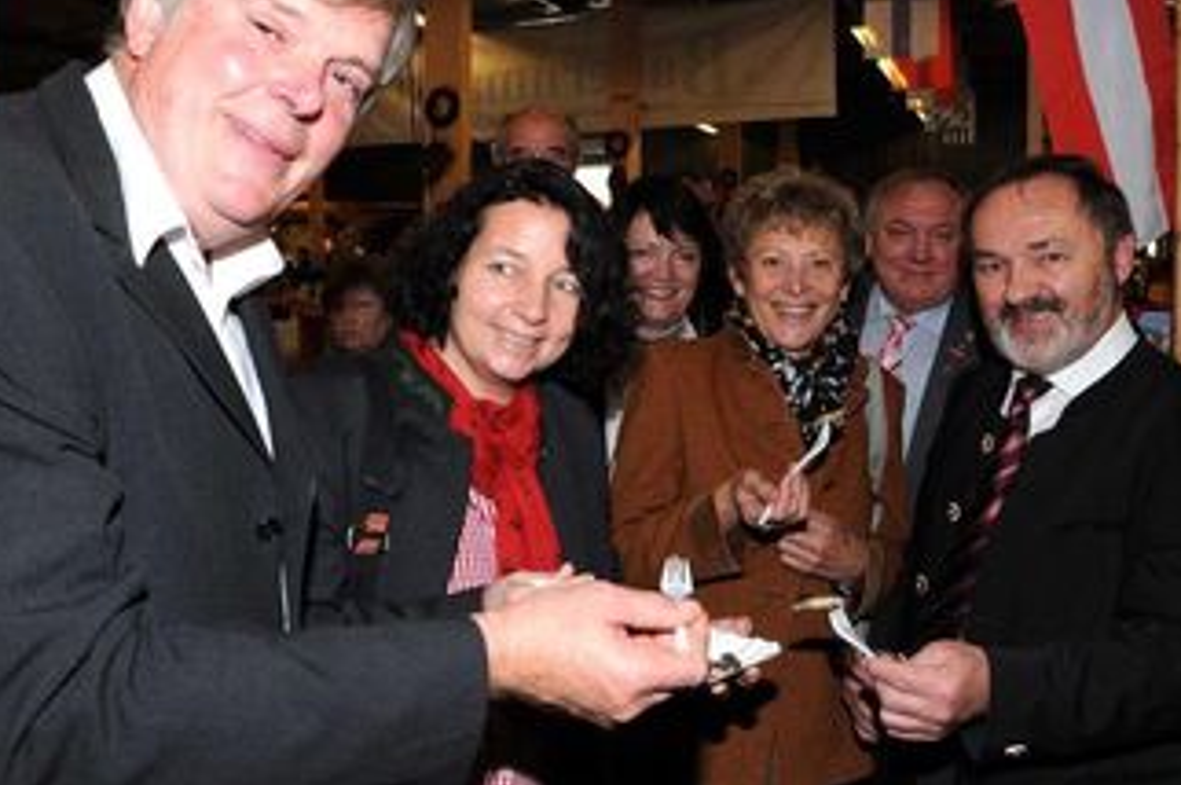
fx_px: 1036
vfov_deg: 41.3
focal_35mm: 32
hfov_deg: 59.4
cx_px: 592
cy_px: 306
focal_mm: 17
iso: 500
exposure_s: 1/125
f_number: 7.1
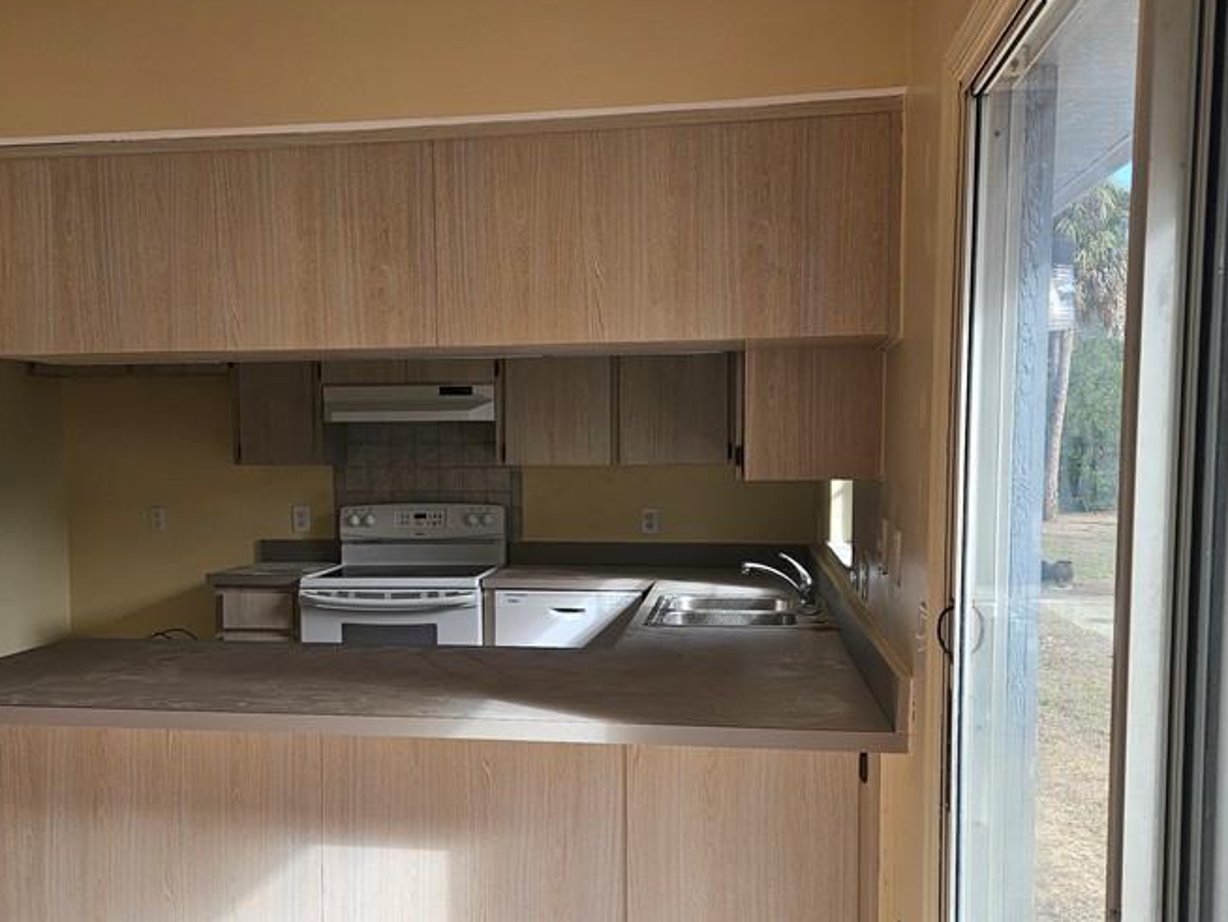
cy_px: 548
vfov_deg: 39.5
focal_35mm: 36
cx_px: 558
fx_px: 1278
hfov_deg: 51.3
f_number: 1.8
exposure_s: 1/207
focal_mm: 5.4
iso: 25
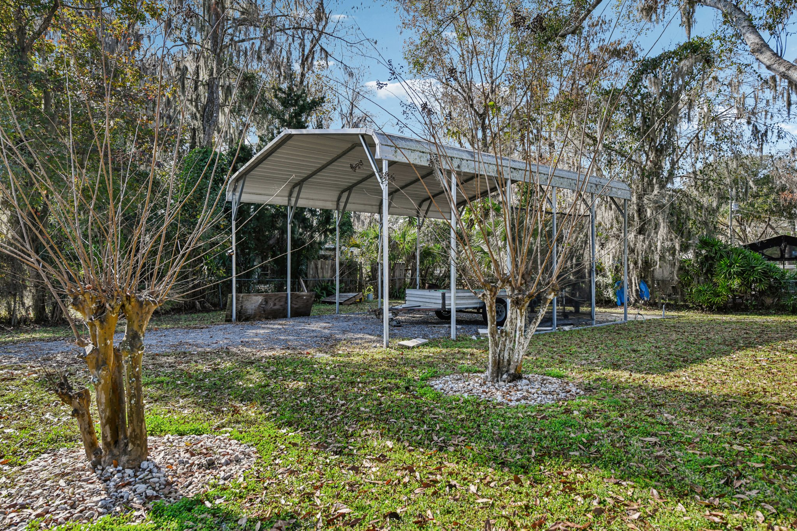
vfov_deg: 53.1
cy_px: 266
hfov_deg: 73.7
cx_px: 398
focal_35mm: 24
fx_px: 531
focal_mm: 24
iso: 400
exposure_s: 1/250
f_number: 8
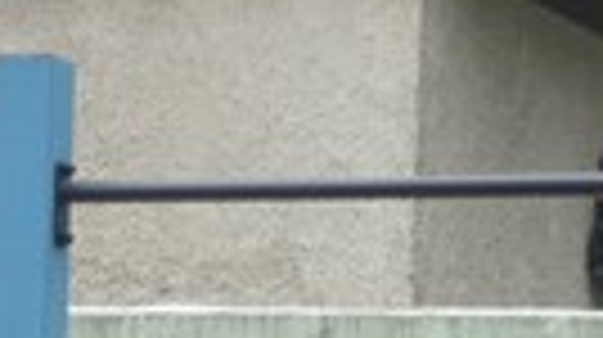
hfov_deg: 4.2
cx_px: 198
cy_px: 933
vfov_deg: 2.3
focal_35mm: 512
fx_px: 8177
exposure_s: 1/160
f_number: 5
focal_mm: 17.4
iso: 100
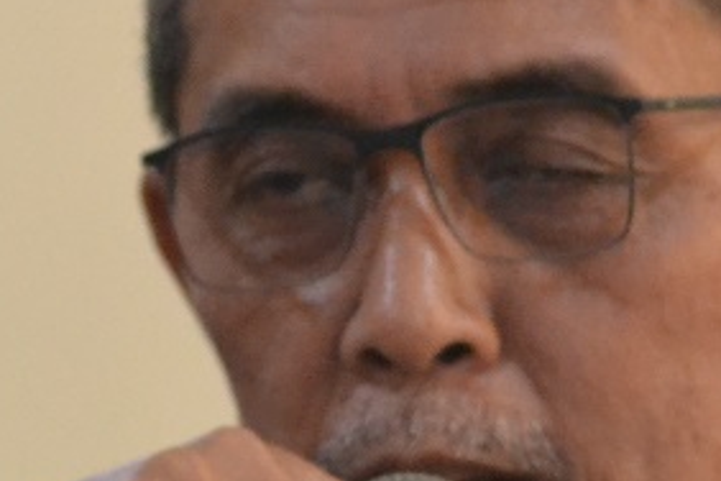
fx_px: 18424
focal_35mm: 920
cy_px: 379
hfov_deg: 2.2
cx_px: 179
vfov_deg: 1.5
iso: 3200
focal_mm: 150
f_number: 4.5
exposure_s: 1/60
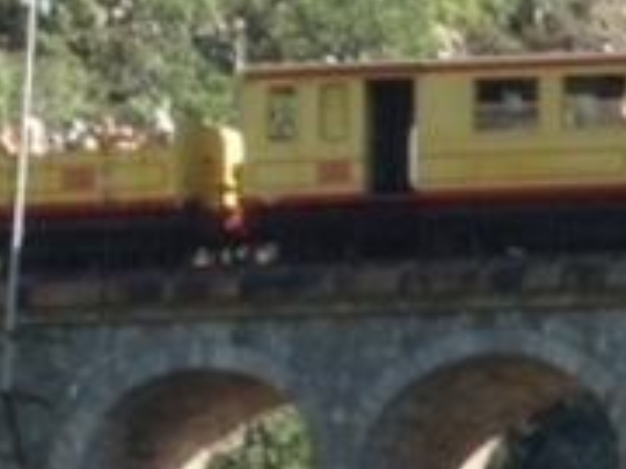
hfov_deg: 2.4
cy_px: -3
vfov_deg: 1.8
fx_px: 14992
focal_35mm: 829
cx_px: 19
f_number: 5.6
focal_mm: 26.2
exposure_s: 1/160
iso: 125
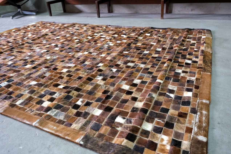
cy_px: 77
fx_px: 167
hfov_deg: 69.4
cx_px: 116
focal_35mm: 26
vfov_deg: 49.6
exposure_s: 1/26
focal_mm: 17.1
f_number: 4
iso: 1600
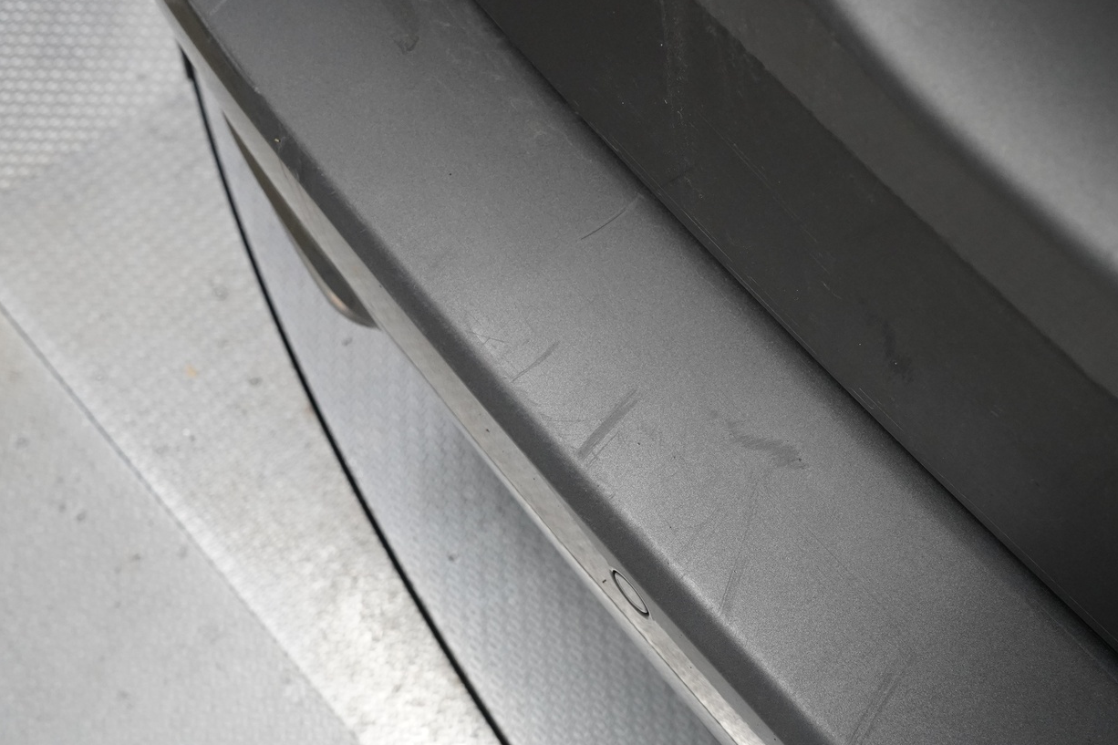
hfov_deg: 51.5
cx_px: 672
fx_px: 1149
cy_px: 452
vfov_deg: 35.8
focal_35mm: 37
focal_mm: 28
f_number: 8
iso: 4000
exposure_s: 1/60
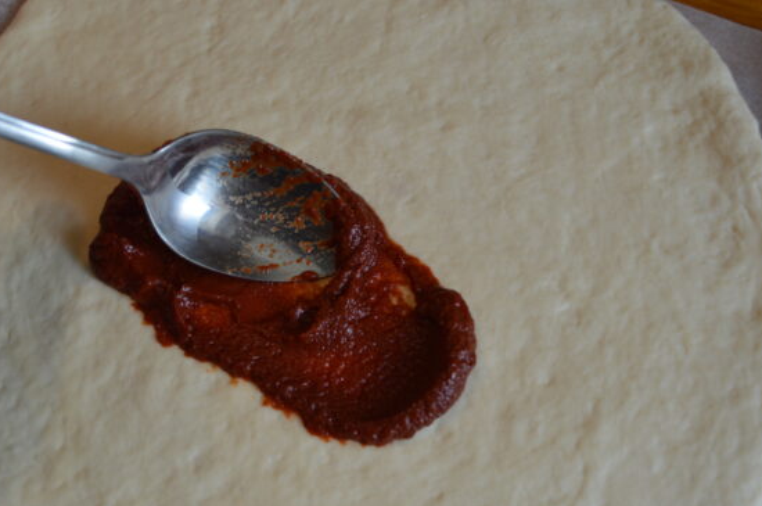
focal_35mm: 42
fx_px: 888
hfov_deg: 46.3
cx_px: 314
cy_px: 311
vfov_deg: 31.7
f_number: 4
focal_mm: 22
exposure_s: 1/125
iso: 400
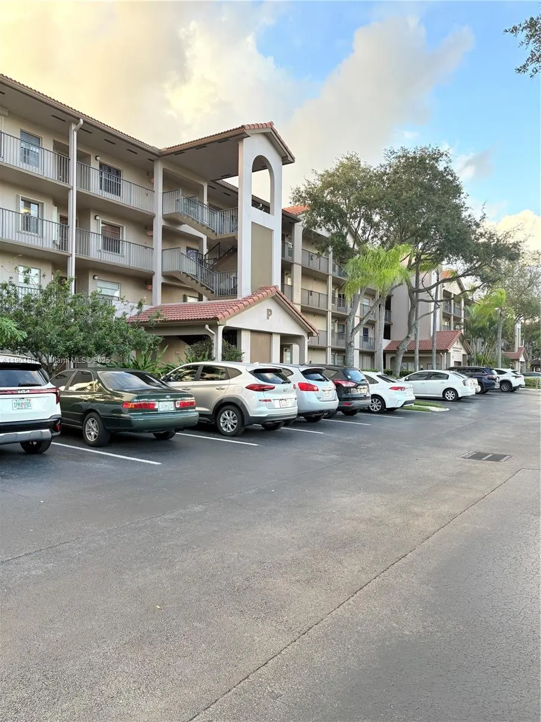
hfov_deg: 53.1
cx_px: 270
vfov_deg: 67.3
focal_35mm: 26
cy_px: 361
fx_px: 542
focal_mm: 5.96
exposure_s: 1/241
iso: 64
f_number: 1.6
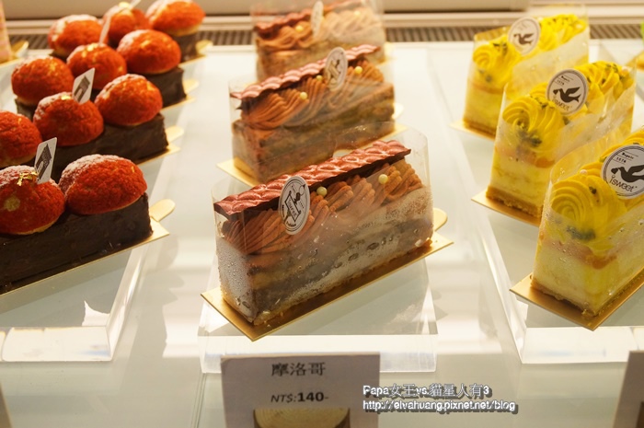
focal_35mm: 45
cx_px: 322
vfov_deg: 29.8
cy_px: 214
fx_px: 804
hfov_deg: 43.6
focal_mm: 30
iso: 800
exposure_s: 1/125
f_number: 6.3
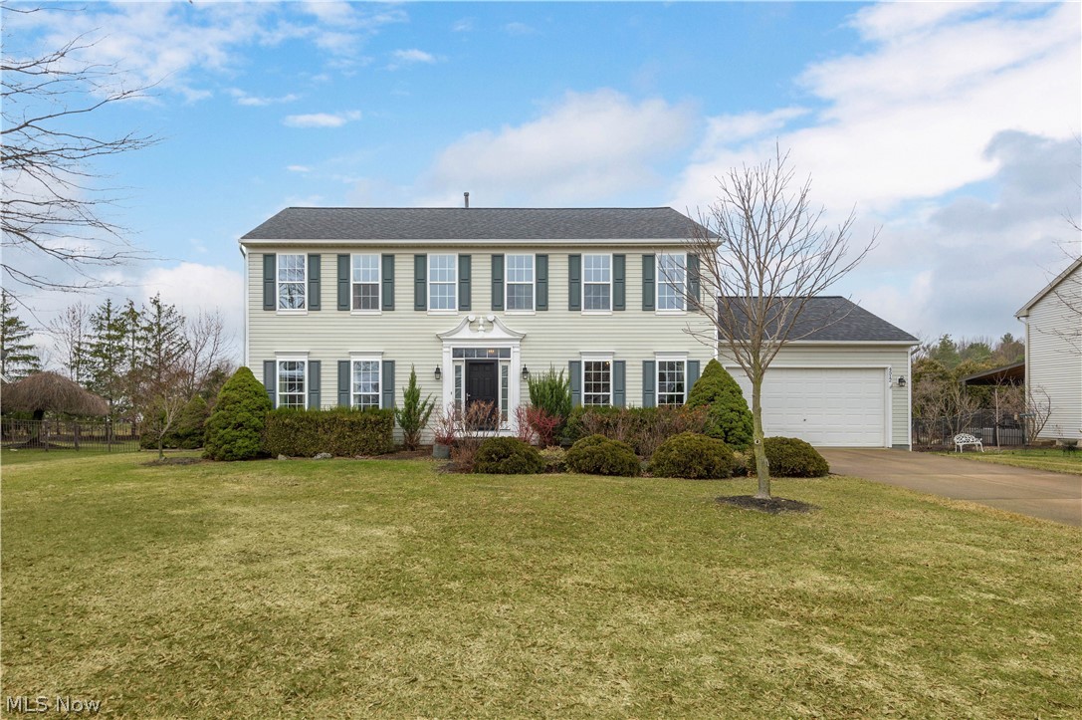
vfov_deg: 61.9
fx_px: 601
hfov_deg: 84.0
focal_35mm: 20
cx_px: 541
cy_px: 360
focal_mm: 20
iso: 200
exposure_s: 1/320
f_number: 9
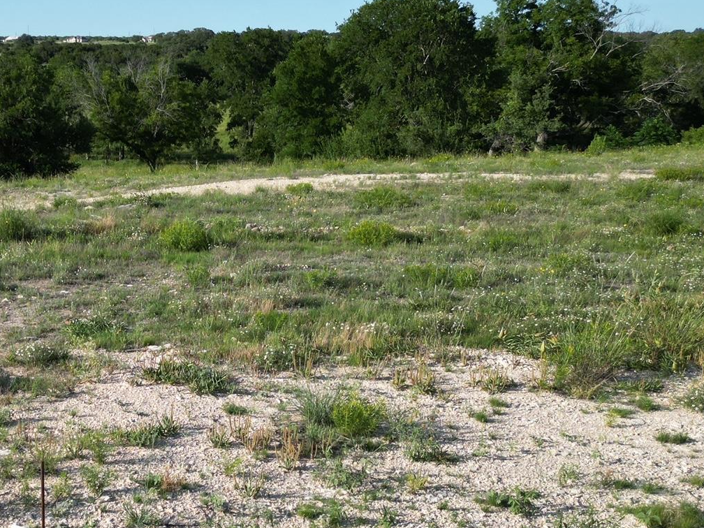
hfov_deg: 36.8
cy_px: 358
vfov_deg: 30.0
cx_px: 54
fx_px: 976
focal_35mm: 48
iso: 110
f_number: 1.7
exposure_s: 1/2000
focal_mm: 6.72
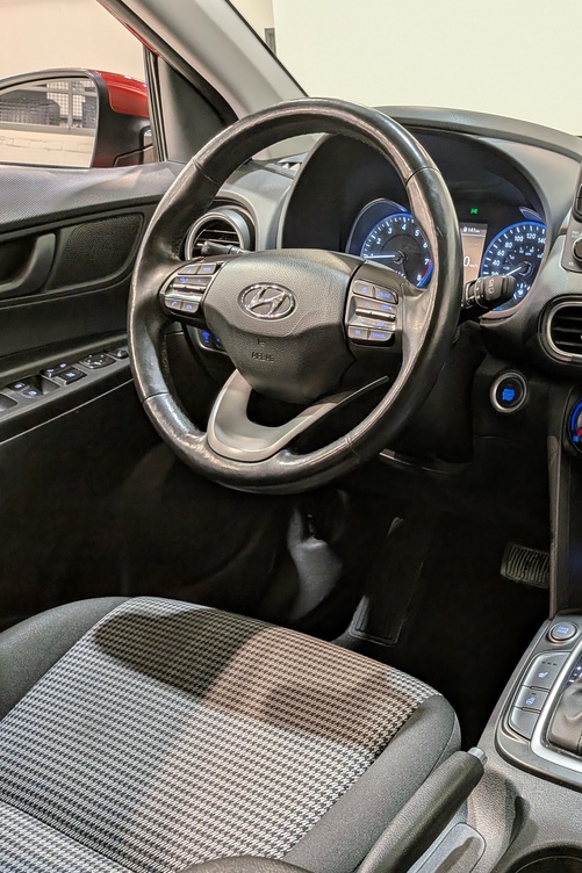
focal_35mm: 34
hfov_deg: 36.4
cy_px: 441
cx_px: 525
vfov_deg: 55.8
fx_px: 825
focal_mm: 4.53
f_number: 1.7
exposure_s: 1/100
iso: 170
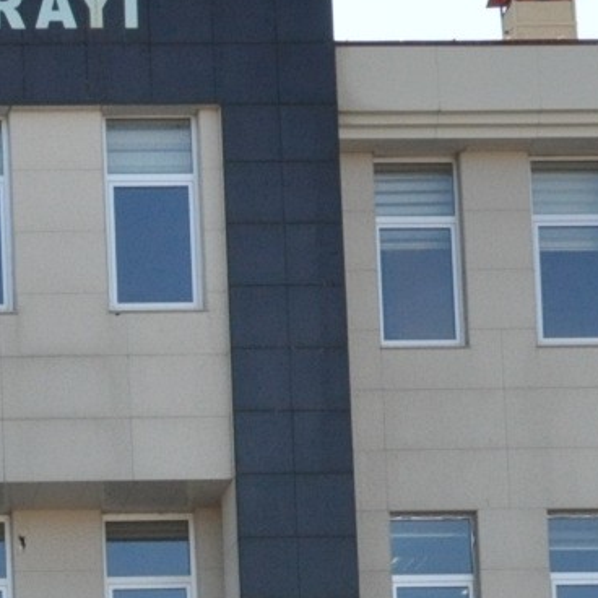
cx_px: -159
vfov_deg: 9.2
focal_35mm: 185
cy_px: 900
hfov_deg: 9.3
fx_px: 3625
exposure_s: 1/500
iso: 800
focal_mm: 25
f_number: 11
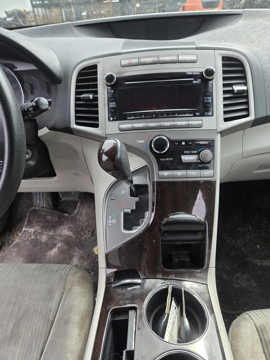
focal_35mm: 23
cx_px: 135
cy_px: 180
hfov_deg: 58.9
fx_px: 239
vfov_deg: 73.9
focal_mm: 5.4
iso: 25
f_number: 1.8
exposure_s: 1/299
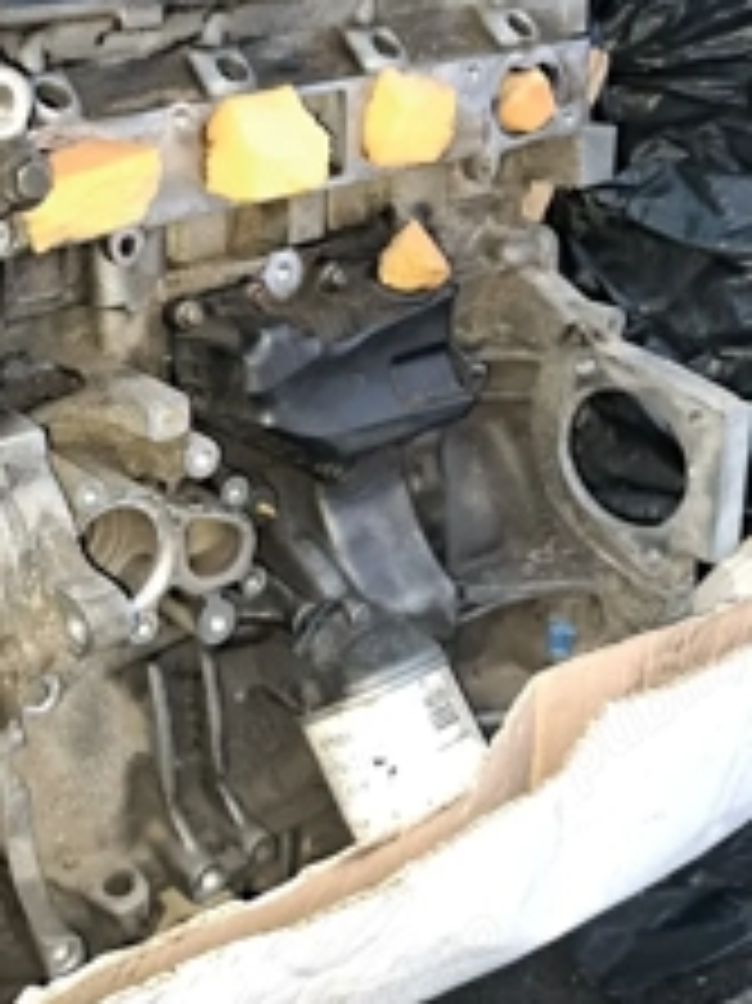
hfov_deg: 32.1
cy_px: 374
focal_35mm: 43
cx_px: 95
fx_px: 1247
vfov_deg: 43.5
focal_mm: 5.23
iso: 400
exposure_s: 1/33
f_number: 1.8
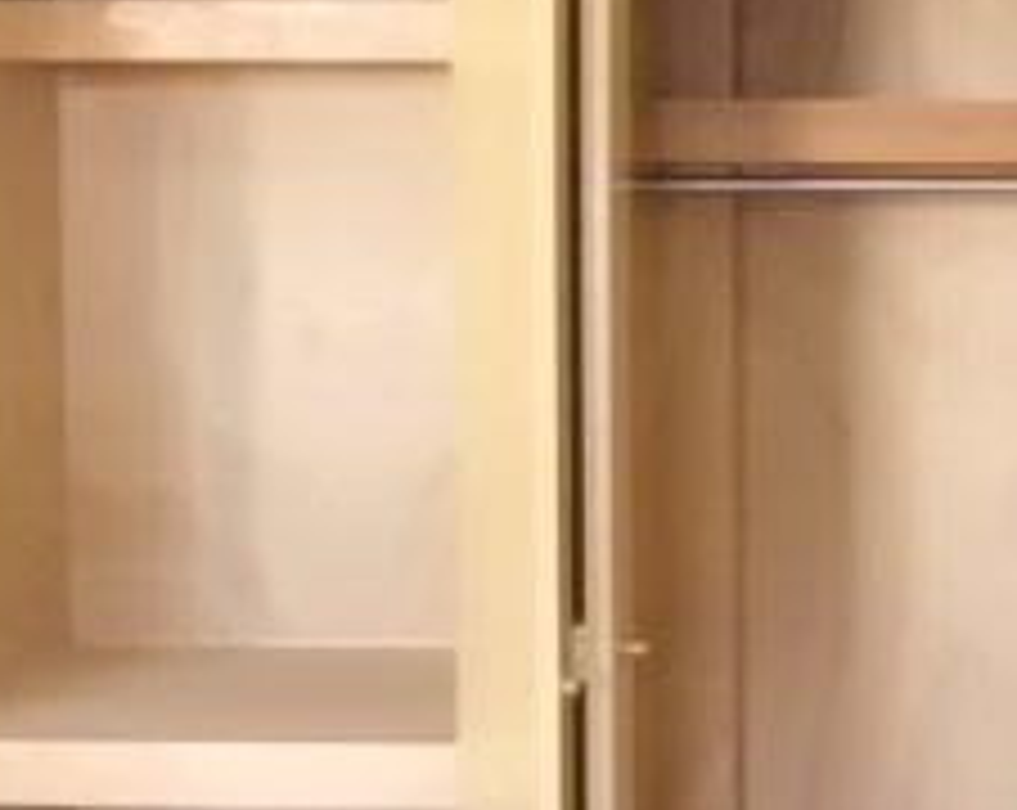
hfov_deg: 26.2
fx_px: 2163
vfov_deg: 21.1
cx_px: 742
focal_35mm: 72
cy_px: 544
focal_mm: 4.7
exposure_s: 1/30
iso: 800
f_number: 2.8
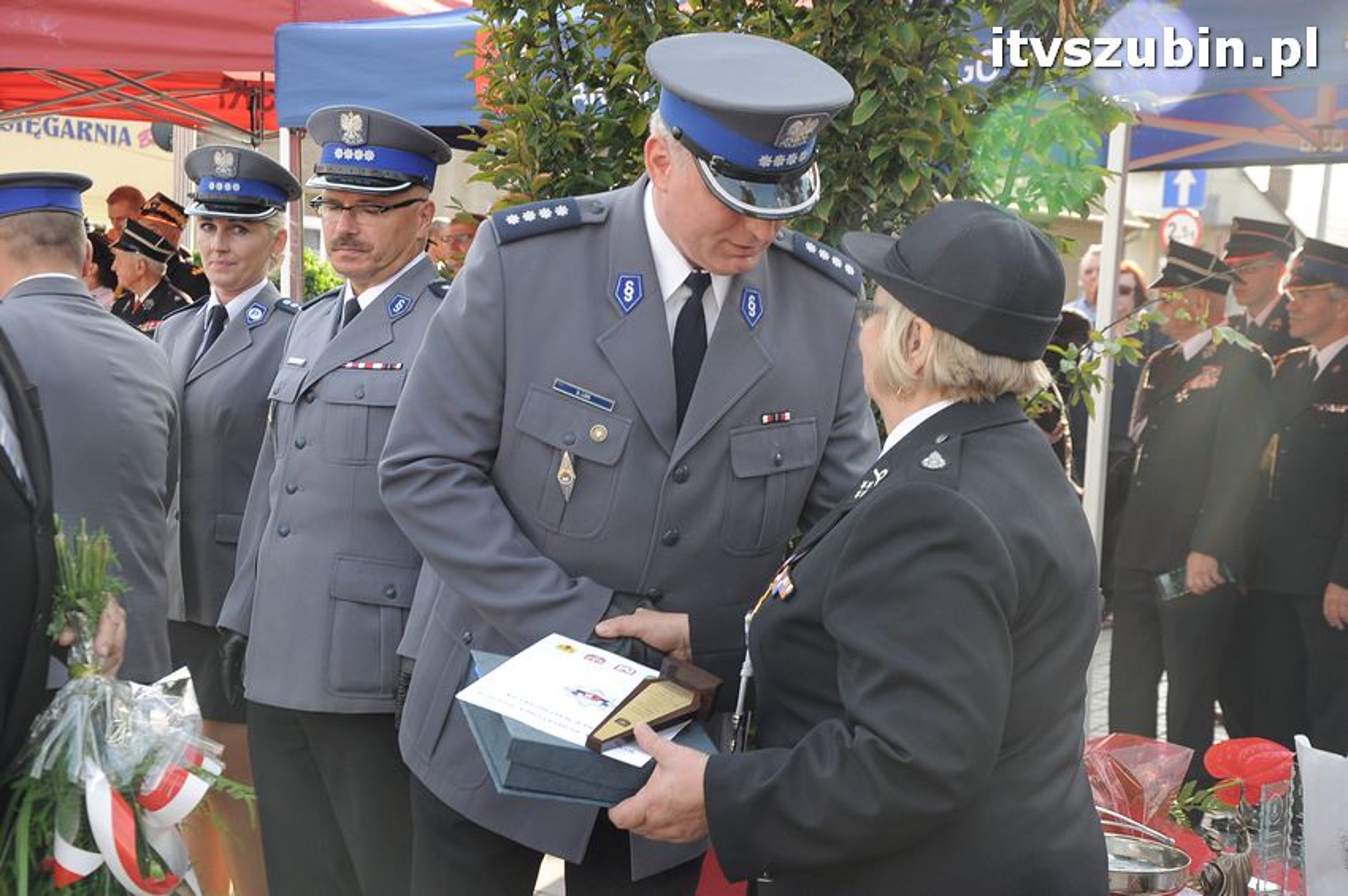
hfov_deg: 35.1
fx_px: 2132
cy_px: 448
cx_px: 674
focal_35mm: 57
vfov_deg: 23.7
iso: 400
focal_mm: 38
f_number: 6.3
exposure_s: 1/160
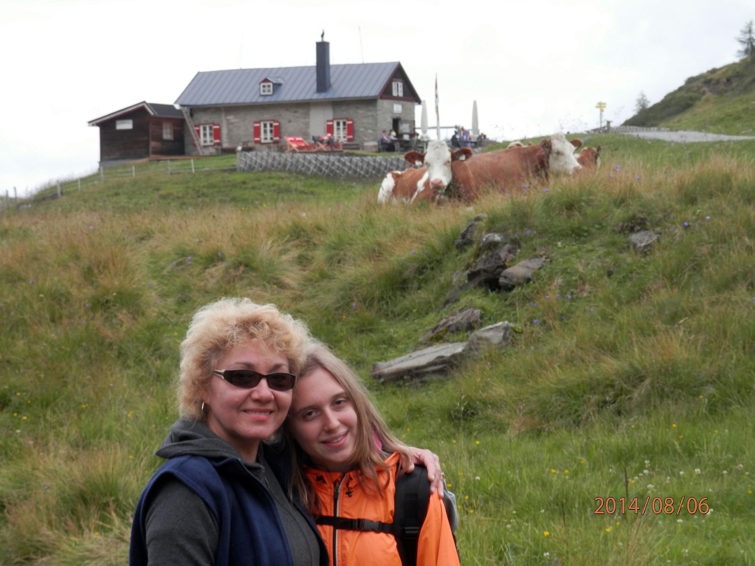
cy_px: 283
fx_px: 2312
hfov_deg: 18.5
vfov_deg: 14.0
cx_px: 378
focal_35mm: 106
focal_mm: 19
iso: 80
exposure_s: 1/200
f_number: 5
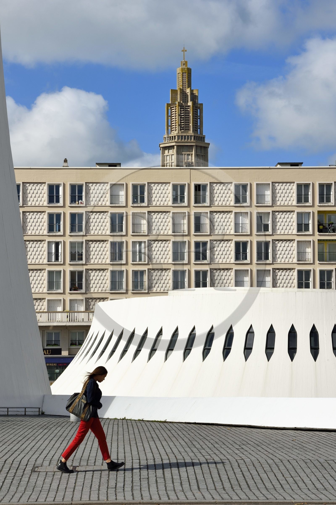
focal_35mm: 112
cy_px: 252
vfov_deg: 18.3
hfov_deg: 12.2
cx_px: 168
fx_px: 1570
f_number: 16
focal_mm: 112
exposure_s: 1/320
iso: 200
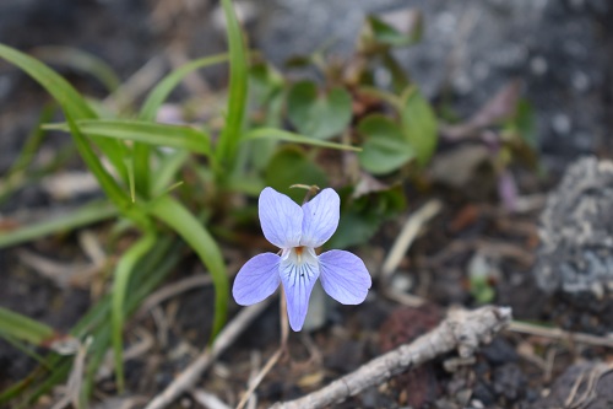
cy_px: 204
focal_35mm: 82
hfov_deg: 24.6
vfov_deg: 16.5
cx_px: 306
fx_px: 1404
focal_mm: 55
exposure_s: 1/250
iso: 250
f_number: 5.6
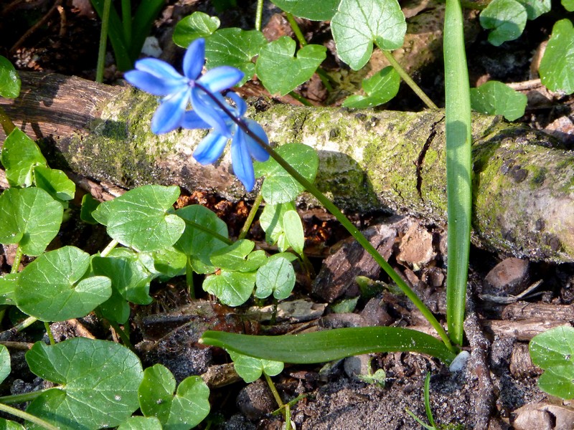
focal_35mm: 480
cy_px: 215
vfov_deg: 3.1
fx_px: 7959
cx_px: 287
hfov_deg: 4.1
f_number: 5.9
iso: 250
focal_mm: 68.8
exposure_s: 1/125
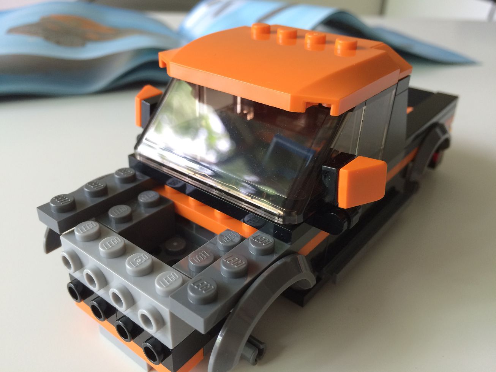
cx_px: 248
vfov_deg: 48.2
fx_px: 415
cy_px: 186
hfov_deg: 61.7
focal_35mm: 29
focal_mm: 4.15
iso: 80
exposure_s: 1/30
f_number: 2.2
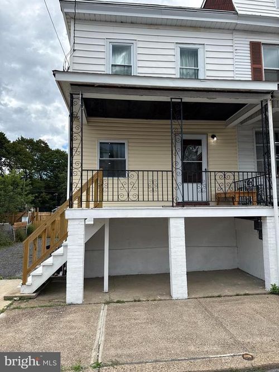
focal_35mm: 24
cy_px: 186
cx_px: 140
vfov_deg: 71.6
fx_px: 258
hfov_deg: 56.8
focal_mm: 6.76
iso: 100
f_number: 1.78
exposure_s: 1/2907
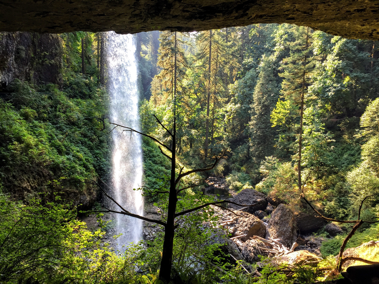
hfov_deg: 61.7
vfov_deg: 48.2
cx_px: 190
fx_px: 318
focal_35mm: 29
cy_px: 142
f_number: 2.2
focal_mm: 4.15
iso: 32
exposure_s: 1/120
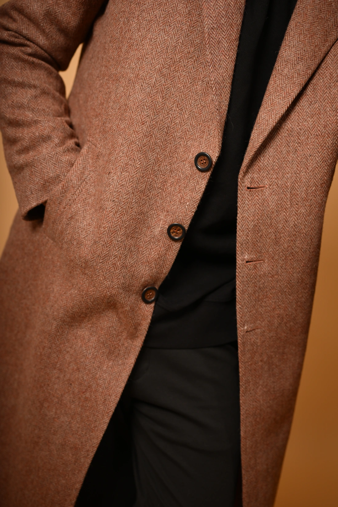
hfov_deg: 27.0
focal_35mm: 50
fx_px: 704
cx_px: 169
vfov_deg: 39.6
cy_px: 254
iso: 160
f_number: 2.2
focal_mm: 50
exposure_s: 1/1000
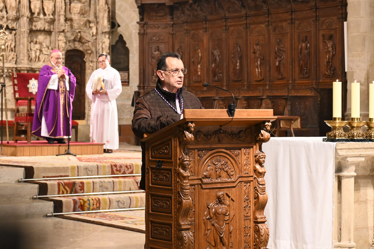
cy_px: 124
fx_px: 997
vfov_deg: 14.3
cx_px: 187
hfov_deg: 21.2
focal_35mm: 96
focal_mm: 64
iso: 3200
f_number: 4.8
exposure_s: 1/50
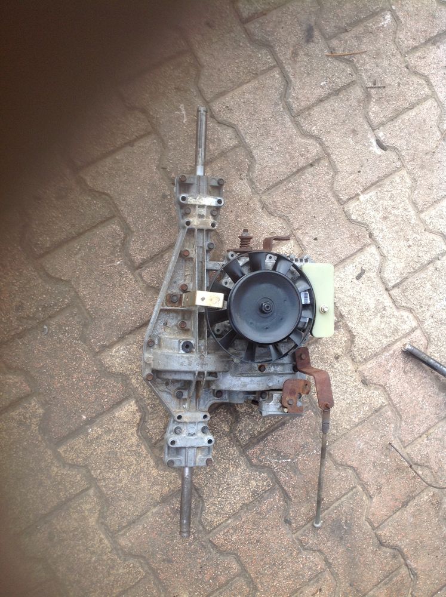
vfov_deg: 52.7
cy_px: 298
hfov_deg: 40.6
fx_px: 603
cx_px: 223
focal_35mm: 35
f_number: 2.4
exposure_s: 1/229
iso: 50
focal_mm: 4.28
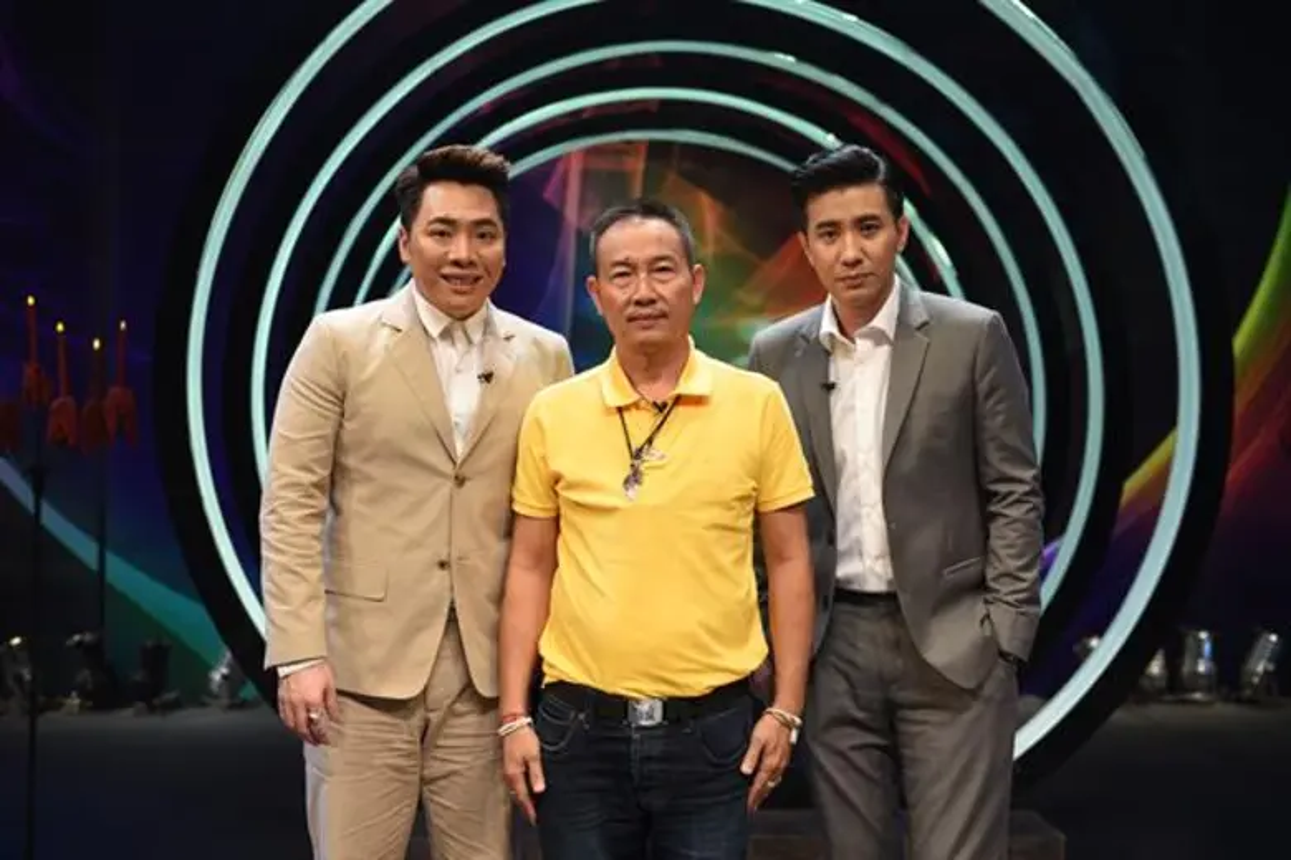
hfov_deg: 41.1
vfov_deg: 28.1
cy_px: 430
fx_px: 1721
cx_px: 646
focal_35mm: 48
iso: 800
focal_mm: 48
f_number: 3.2
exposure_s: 1/250
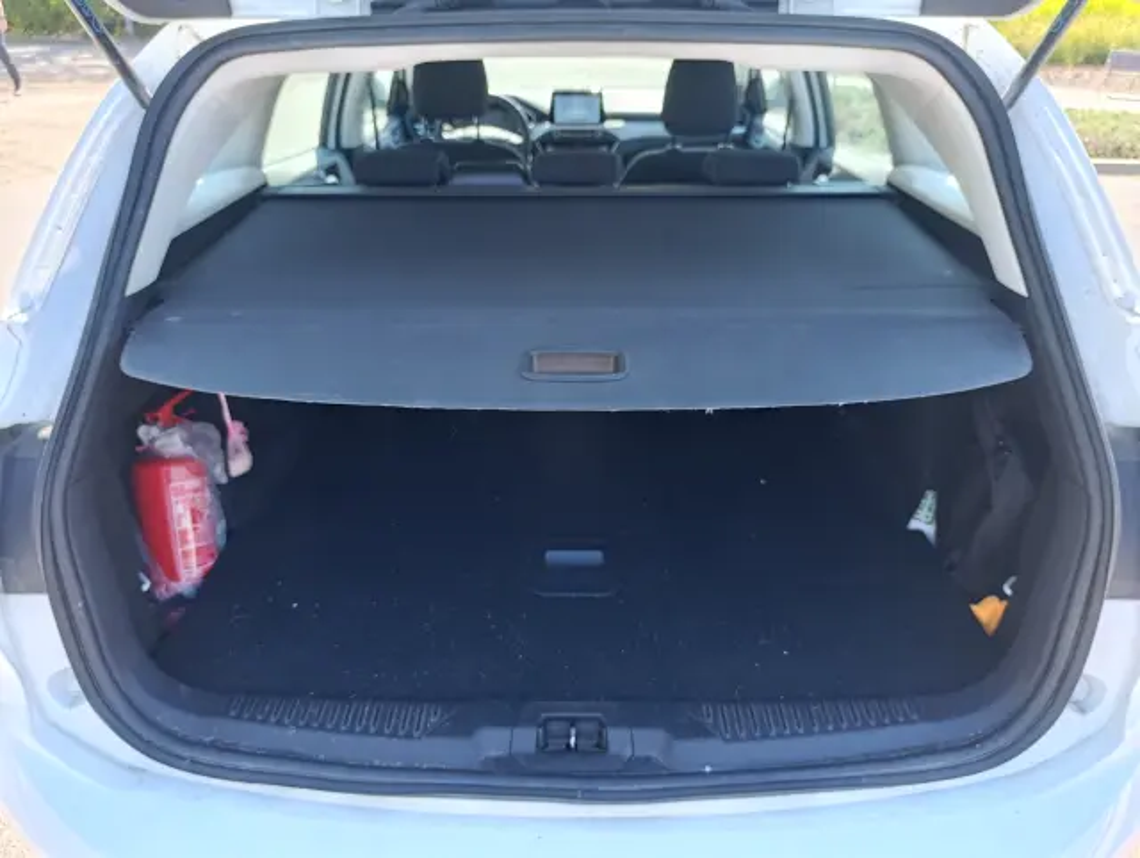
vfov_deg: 59.0
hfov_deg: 73.8
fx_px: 759
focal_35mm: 23
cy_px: 429
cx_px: 570
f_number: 1.65
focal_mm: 6.11
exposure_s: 1/100
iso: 193
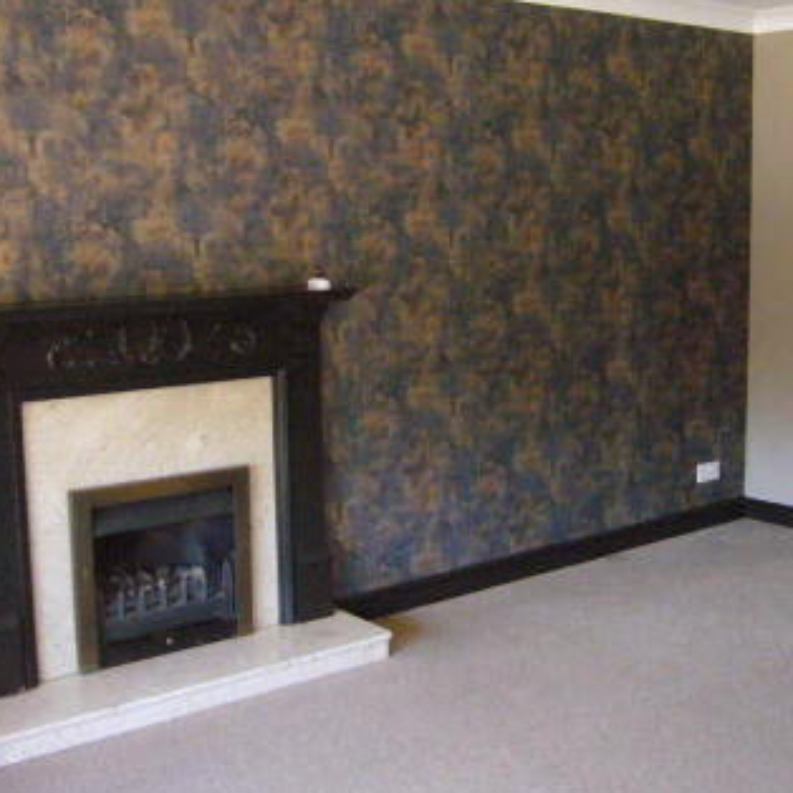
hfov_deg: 36.8
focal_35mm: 46
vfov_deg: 36.8
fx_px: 1192
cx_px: 438
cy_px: 388
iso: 400
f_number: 2.8
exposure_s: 1/30
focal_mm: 4.6
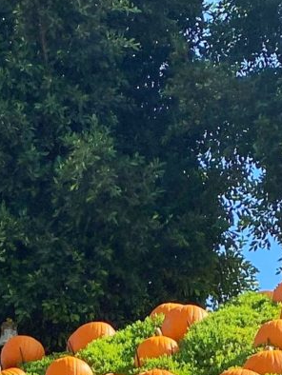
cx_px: 179
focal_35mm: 135
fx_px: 1465
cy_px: 770
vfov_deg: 12.6
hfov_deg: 11.0
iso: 32
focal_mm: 4.25
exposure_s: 1/1170
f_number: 1.8
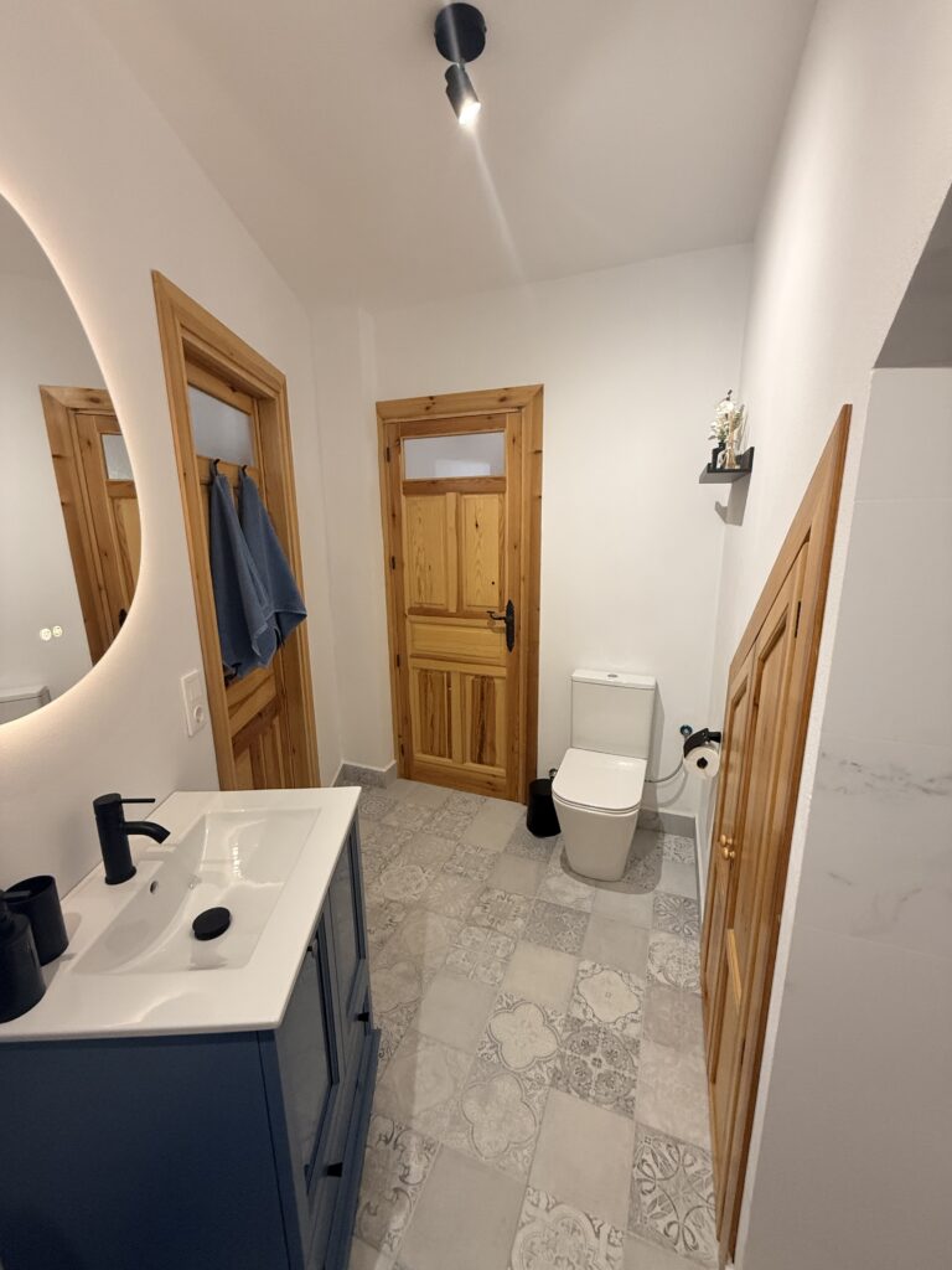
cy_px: 635
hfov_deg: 85.7
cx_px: 476
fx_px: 513
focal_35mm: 14
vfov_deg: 102.1
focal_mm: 2.22
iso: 320
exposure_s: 1/72
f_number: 2.2
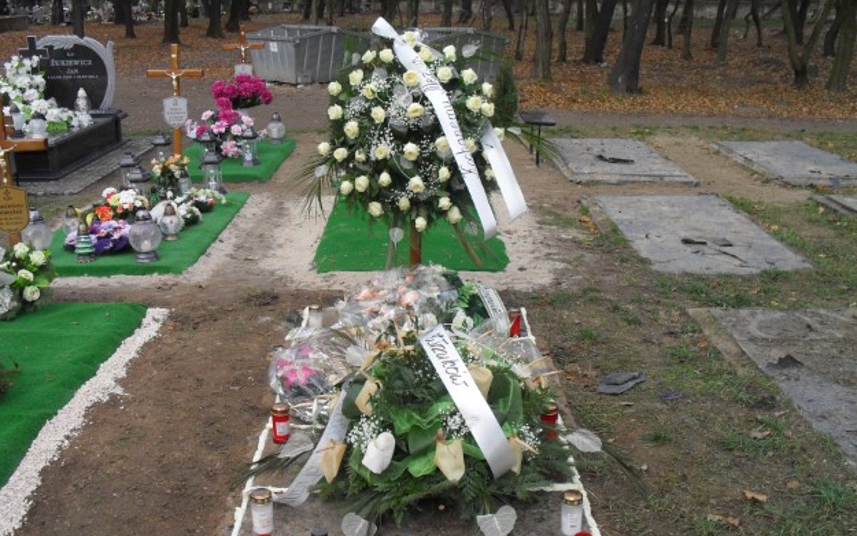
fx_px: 888
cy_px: 292
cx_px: 425
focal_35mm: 38
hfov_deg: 51.5
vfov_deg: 33.6
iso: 100
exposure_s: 1/180
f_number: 3.2
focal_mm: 6.3
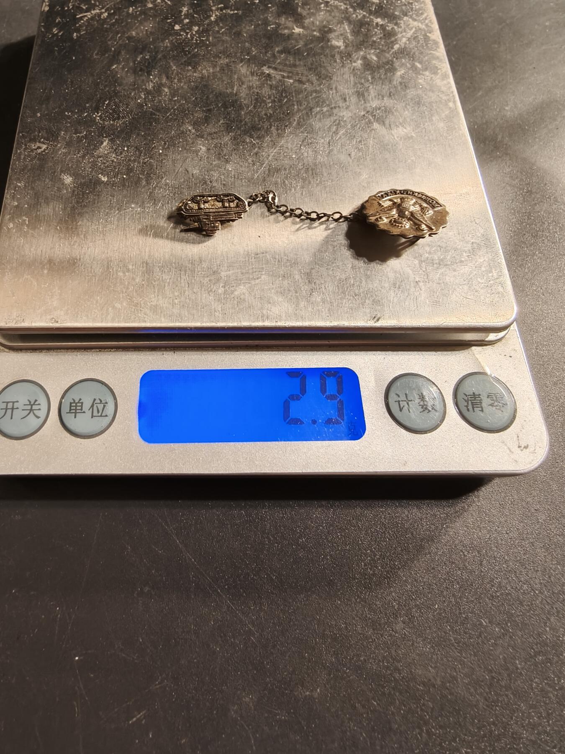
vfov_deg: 73.9
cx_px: 282
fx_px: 501
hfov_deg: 58.9
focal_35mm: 23
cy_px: 377
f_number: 2
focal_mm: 2.32
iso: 160
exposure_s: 1/52
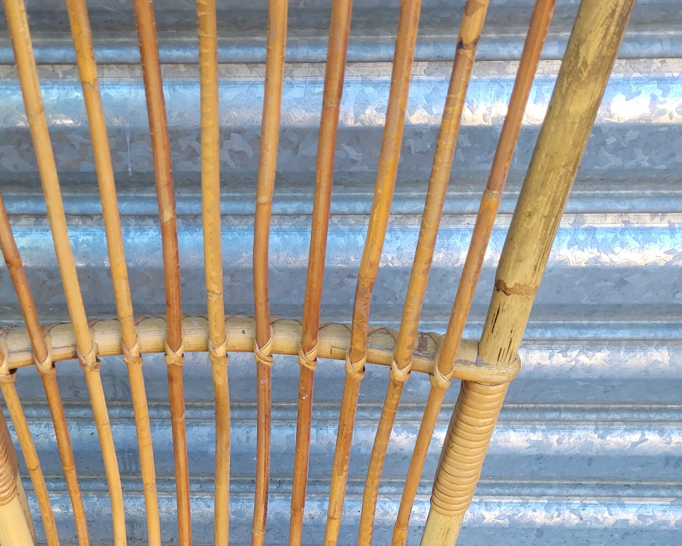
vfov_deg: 27.0
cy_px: 546
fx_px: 1070
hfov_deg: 35.0
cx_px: 222
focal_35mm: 53
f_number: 1.8
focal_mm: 5.4
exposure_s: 1/100
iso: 50
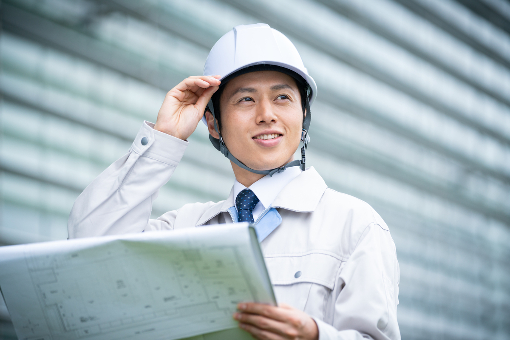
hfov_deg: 13.3
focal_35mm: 154
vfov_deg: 8.9
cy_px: 170
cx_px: 255
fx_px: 2181
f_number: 2.8
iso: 400
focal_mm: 154
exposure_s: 1/1250
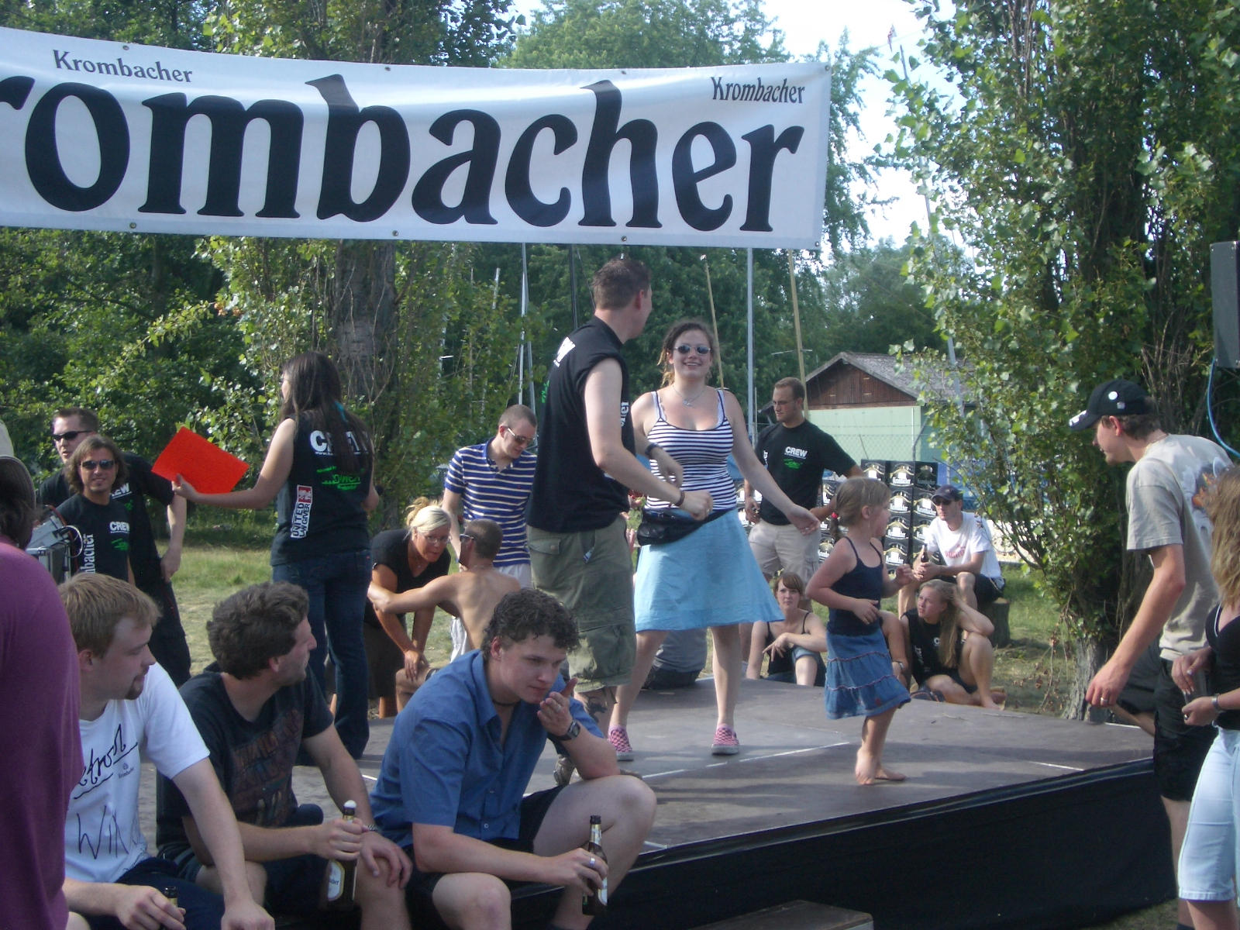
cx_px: 620
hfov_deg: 38.9
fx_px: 1755
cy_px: 465
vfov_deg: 29.7
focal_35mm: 49
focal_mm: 8.2
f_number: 3.1
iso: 50
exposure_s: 1/250
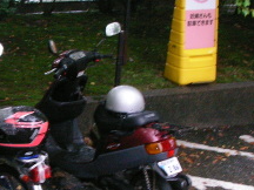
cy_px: 126
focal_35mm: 88
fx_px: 646
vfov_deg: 16.7
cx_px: 45
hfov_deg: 21.9
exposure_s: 1/30
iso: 200
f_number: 3.5
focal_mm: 6.4
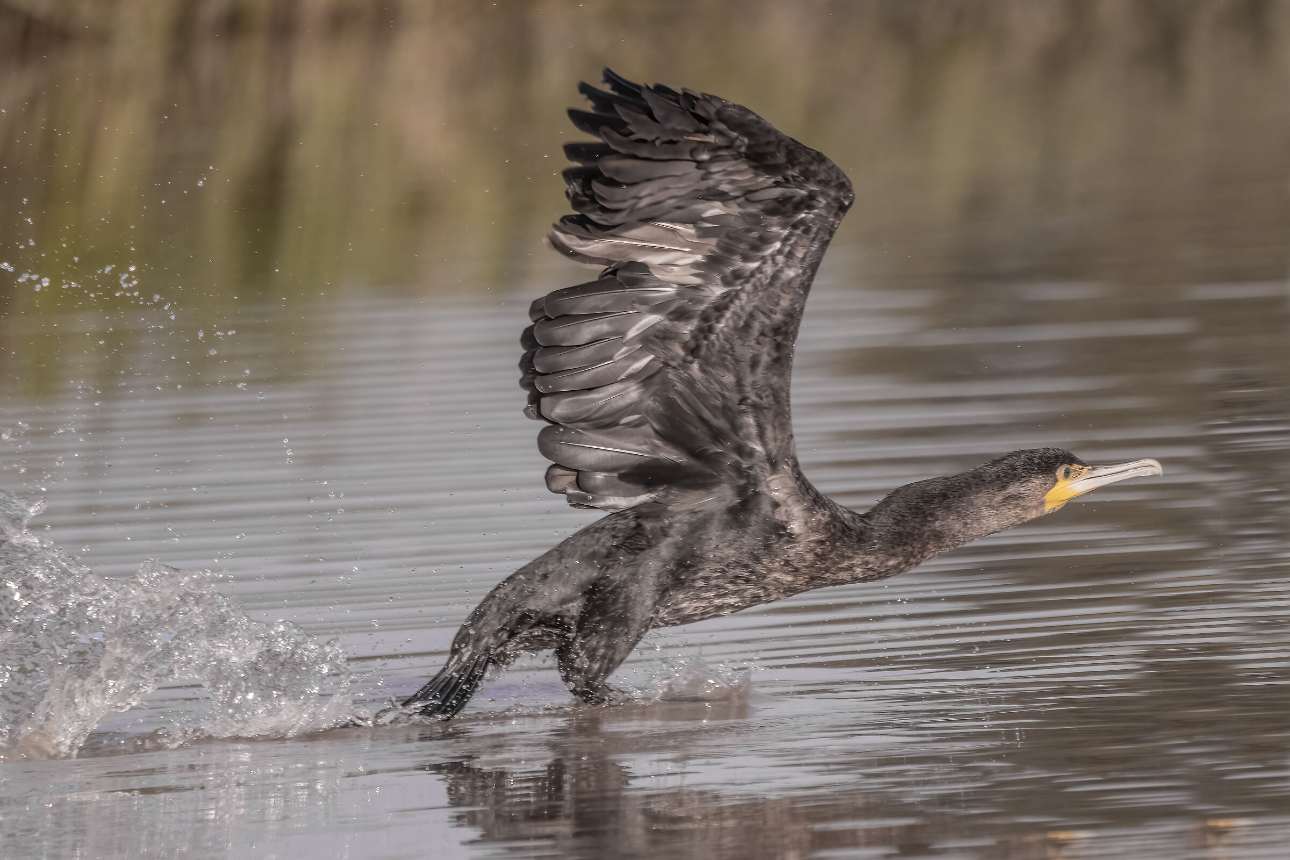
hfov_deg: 2.3
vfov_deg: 1.5
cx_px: 645
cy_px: 430
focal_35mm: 900
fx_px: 32247
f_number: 8
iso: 1250
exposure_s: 1/2500
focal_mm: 600
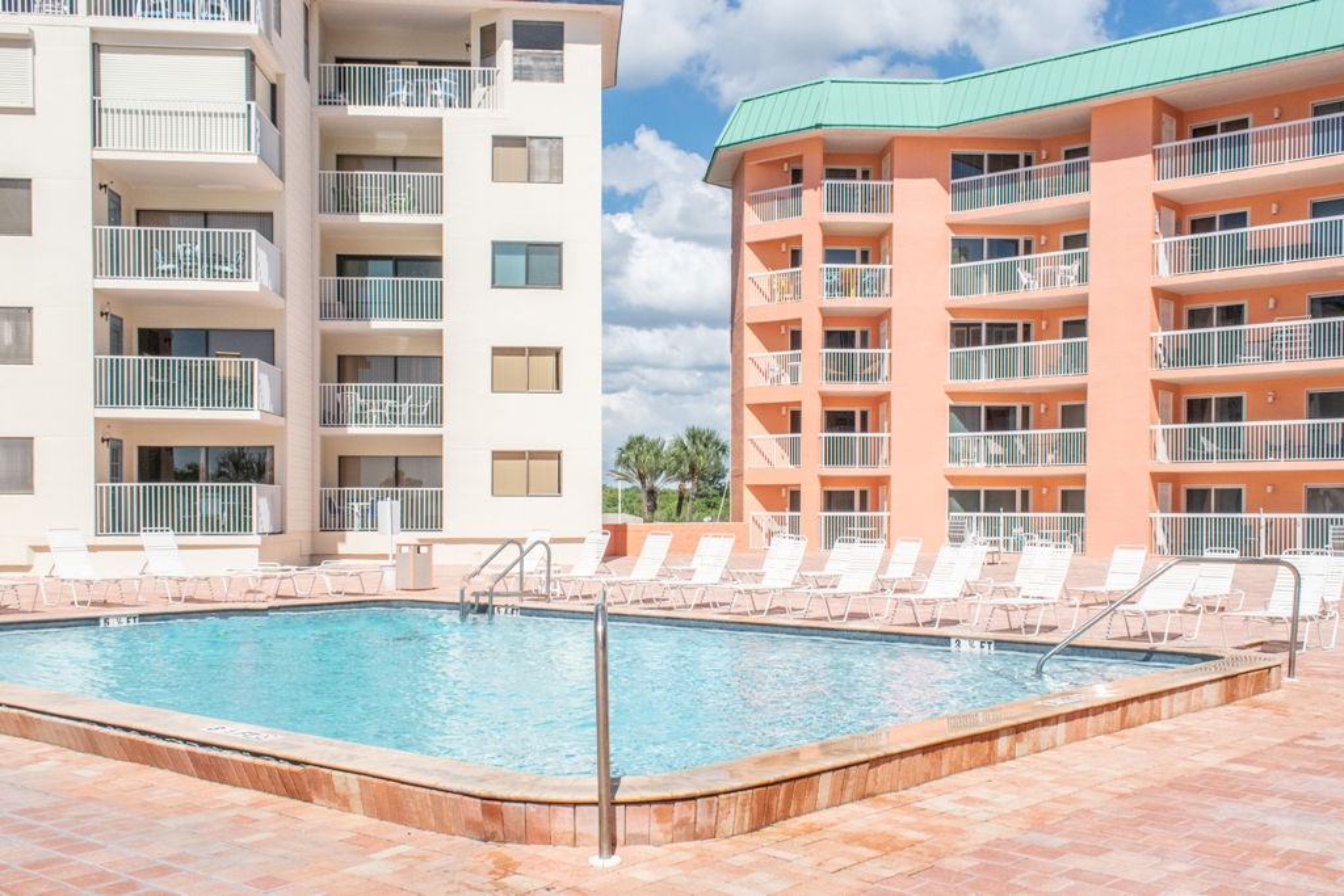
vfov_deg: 35.5
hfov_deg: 51.3
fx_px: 1400
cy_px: 448
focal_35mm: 38
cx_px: 672
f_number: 9
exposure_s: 1/4000
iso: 1000
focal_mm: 25
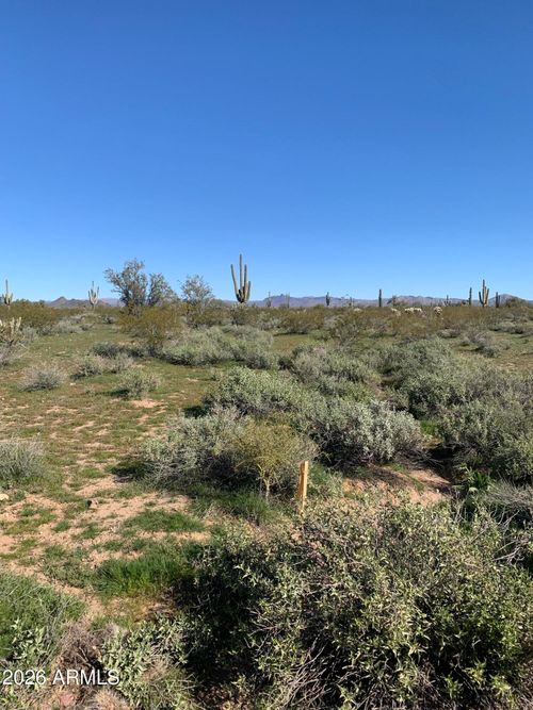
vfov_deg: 67.3
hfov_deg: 53.0
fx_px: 534
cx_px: 266
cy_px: 355
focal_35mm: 26
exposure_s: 1/2421
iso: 25
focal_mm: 4.25
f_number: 1.8
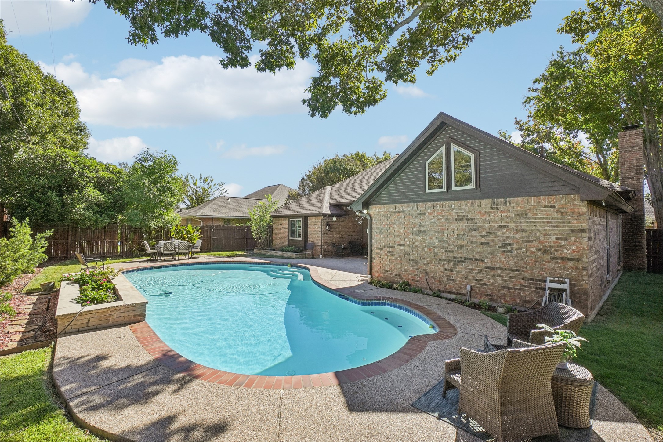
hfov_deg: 100.4
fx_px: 276
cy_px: 221
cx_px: 332
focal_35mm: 15
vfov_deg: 77.3
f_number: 8
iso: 400
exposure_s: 1/800
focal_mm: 10
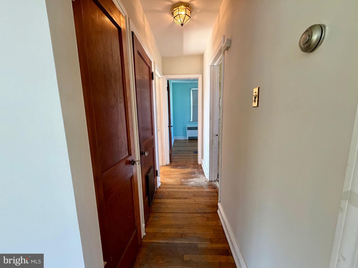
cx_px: 179
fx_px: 145
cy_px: 134
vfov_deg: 85.7
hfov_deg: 102.1
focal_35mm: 14
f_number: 2.2
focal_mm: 2.22
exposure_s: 1/120
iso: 250
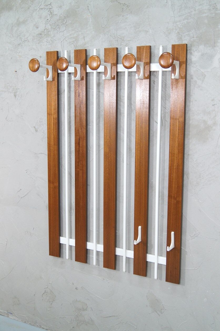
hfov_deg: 29.8
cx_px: 110
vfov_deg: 43.6
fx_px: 413
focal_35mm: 45
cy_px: 166
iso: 400
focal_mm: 30
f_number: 5
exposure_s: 1/20
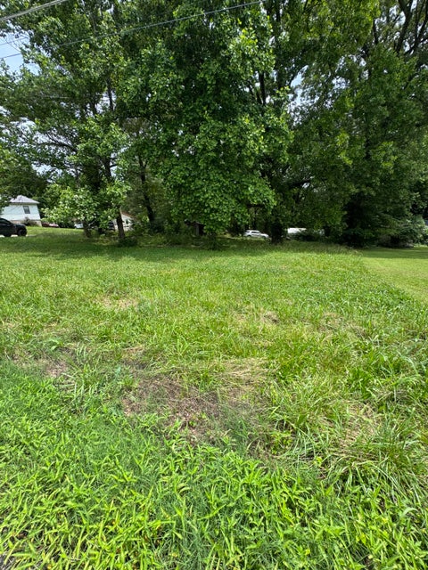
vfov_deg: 102.1
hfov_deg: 85.7
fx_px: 231
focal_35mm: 14
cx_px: 214
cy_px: 285
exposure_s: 1/787
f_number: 2.2
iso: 40
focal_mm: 2.22
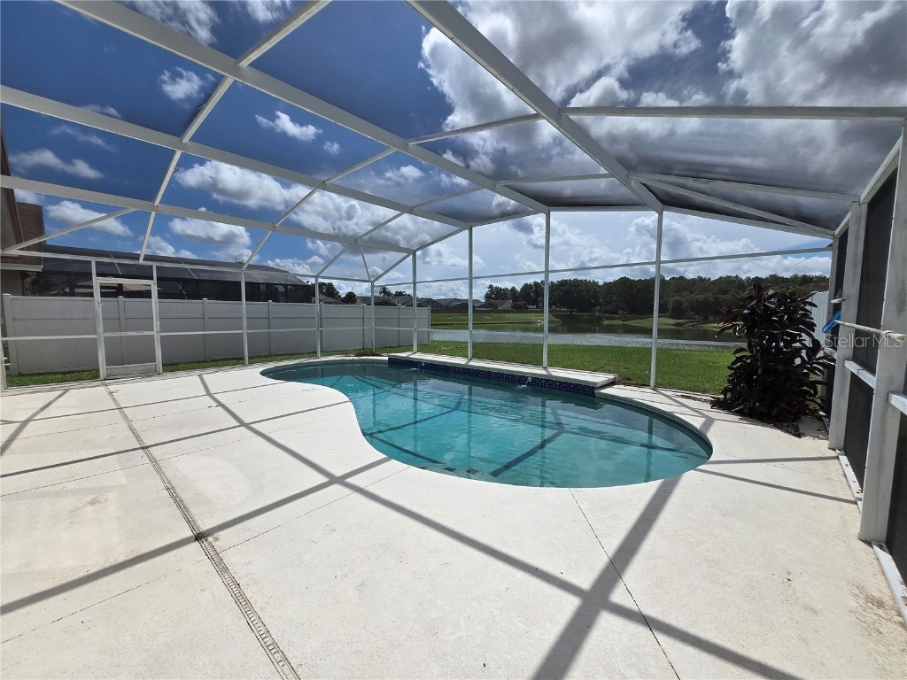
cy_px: 340
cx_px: 454
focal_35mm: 13
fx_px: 341
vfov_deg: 89.9
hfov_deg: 106.2
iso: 25
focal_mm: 1.7
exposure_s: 1/2308
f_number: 2.2
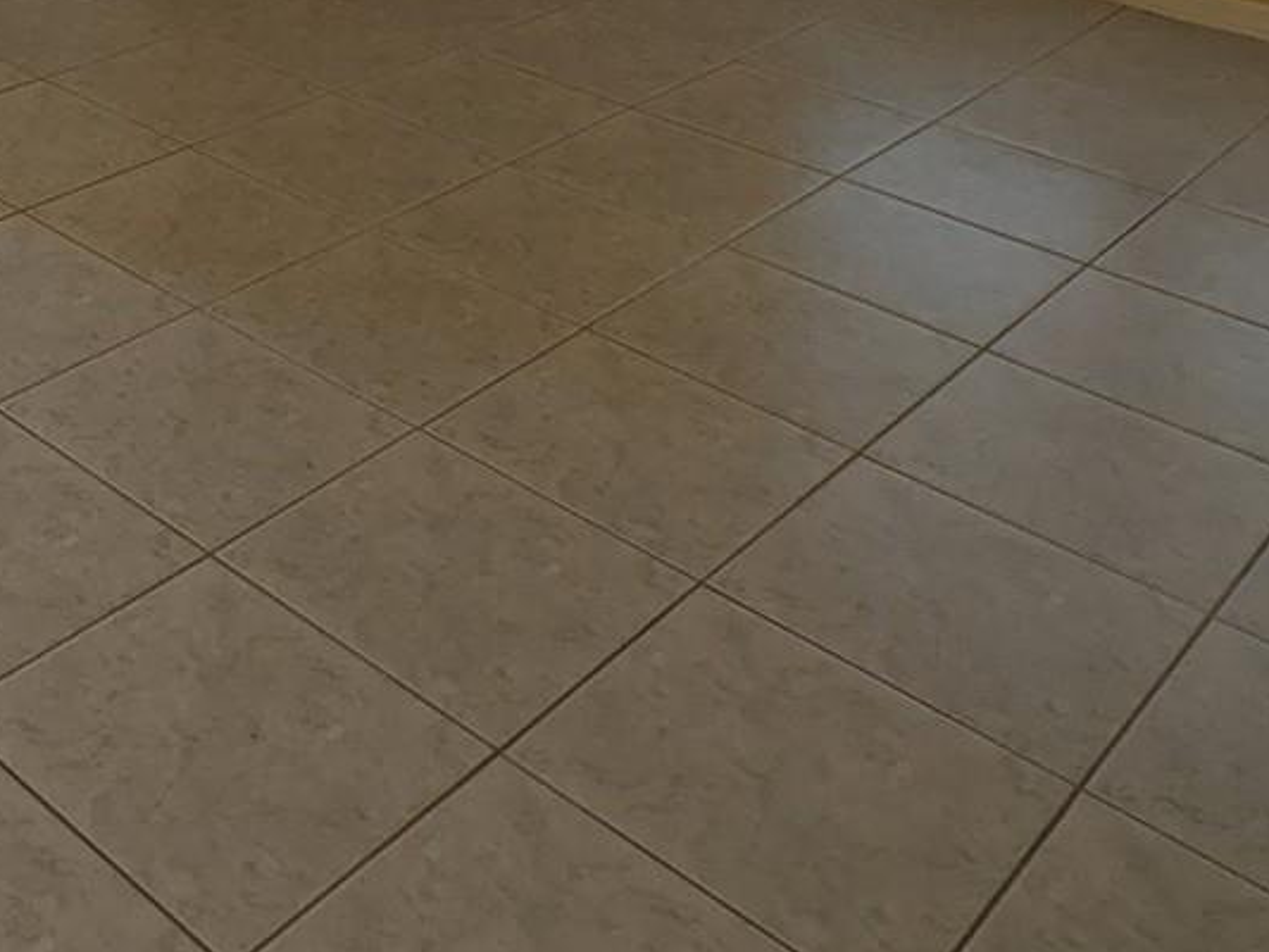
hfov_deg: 36.0
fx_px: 1760
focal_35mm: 48
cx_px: 21
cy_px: -338
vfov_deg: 25.4
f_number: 2.2
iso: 31
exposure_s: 1/100
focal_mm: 2.22
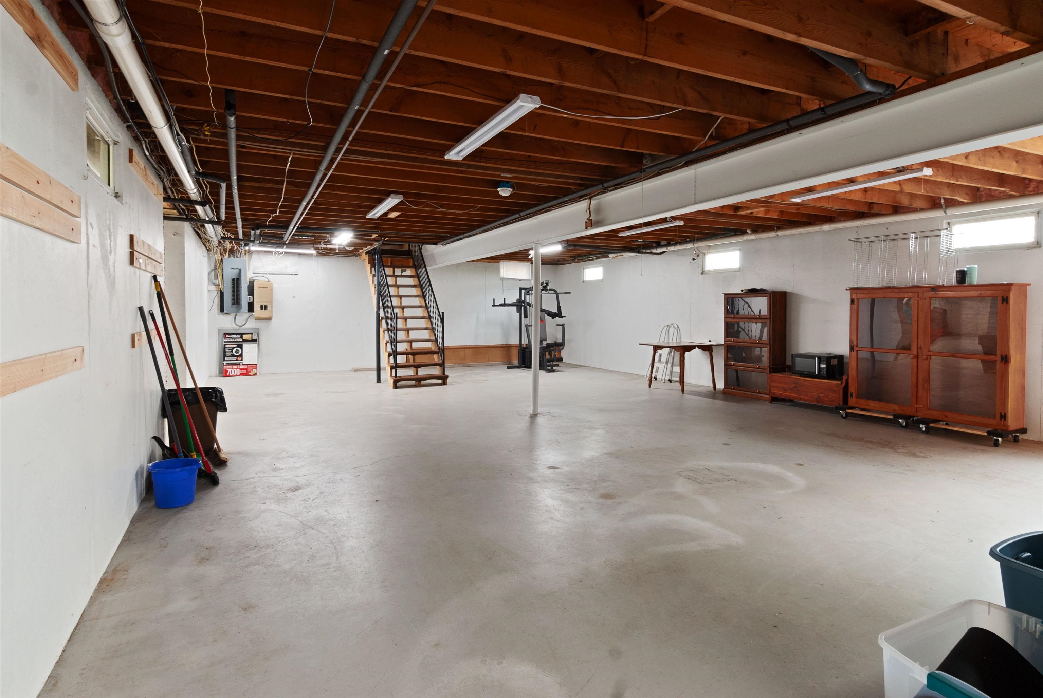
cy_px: 349
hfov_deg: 89.9
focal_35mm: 18
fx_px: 522
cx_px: 522
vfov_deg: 67.5
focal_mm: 12
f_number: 9
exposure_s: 1.1
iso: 200
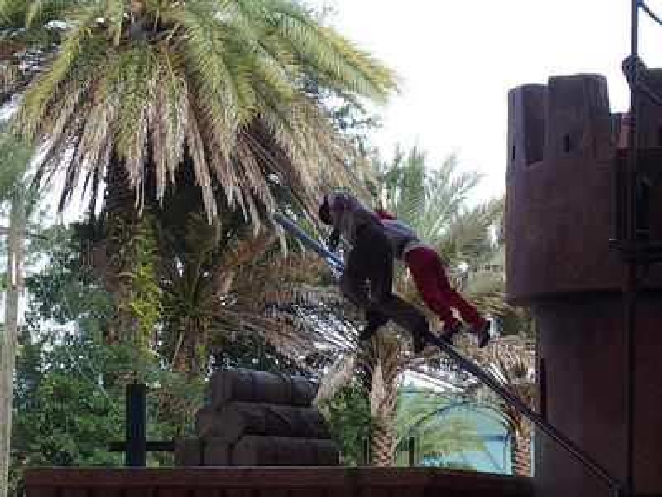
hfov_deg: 17.6
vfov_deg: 13.2
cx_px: 331
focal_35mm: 112
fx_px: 2142
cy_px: 248
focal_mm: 24
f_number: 3.5
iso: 100
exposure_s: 1/250
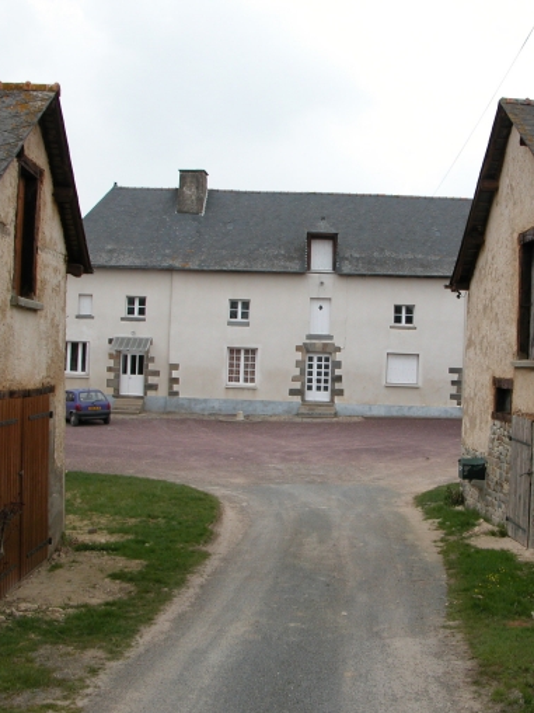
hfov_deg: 30.7
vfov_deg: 40.4
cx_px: 345
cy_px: 356
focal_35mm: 47
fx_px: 967
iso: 100
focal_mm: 8.9
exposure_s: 1/212
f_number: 5
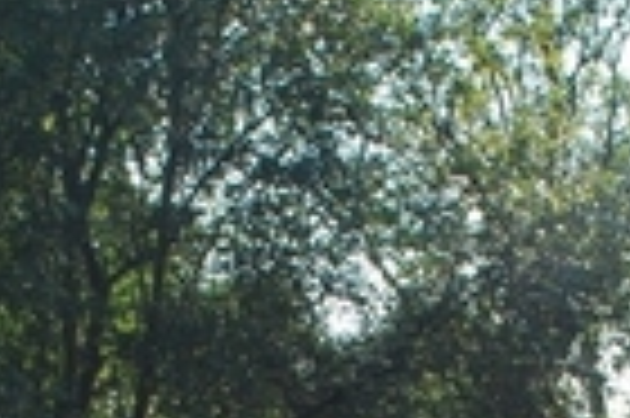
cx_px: 387
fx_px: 2028
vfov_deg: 10.9
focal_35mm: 116
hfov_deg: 17.6
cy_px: 802
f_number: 6.3
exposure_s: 1/160
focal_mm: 18
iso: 100
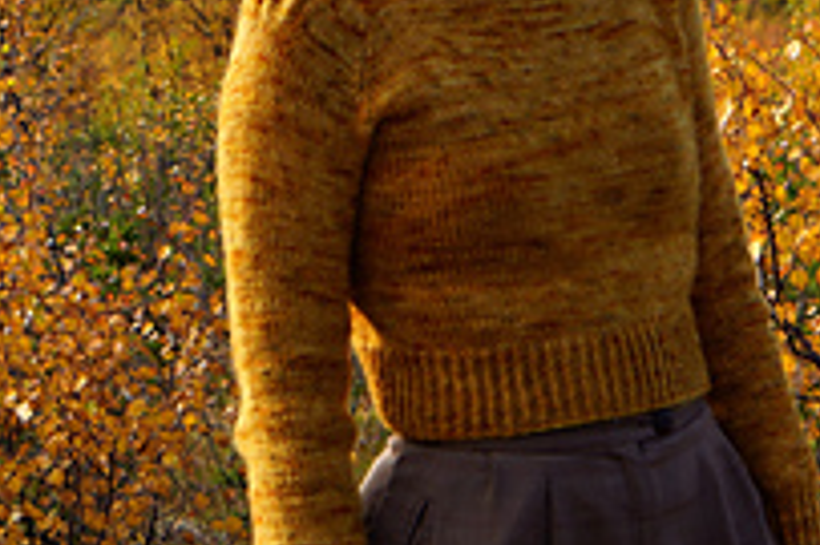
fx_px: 4210
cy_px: 75
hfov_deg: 11.1
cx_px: 598
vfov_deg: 7.4
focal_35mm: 185
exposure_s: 1/125
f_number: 9
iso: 100
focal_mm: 50
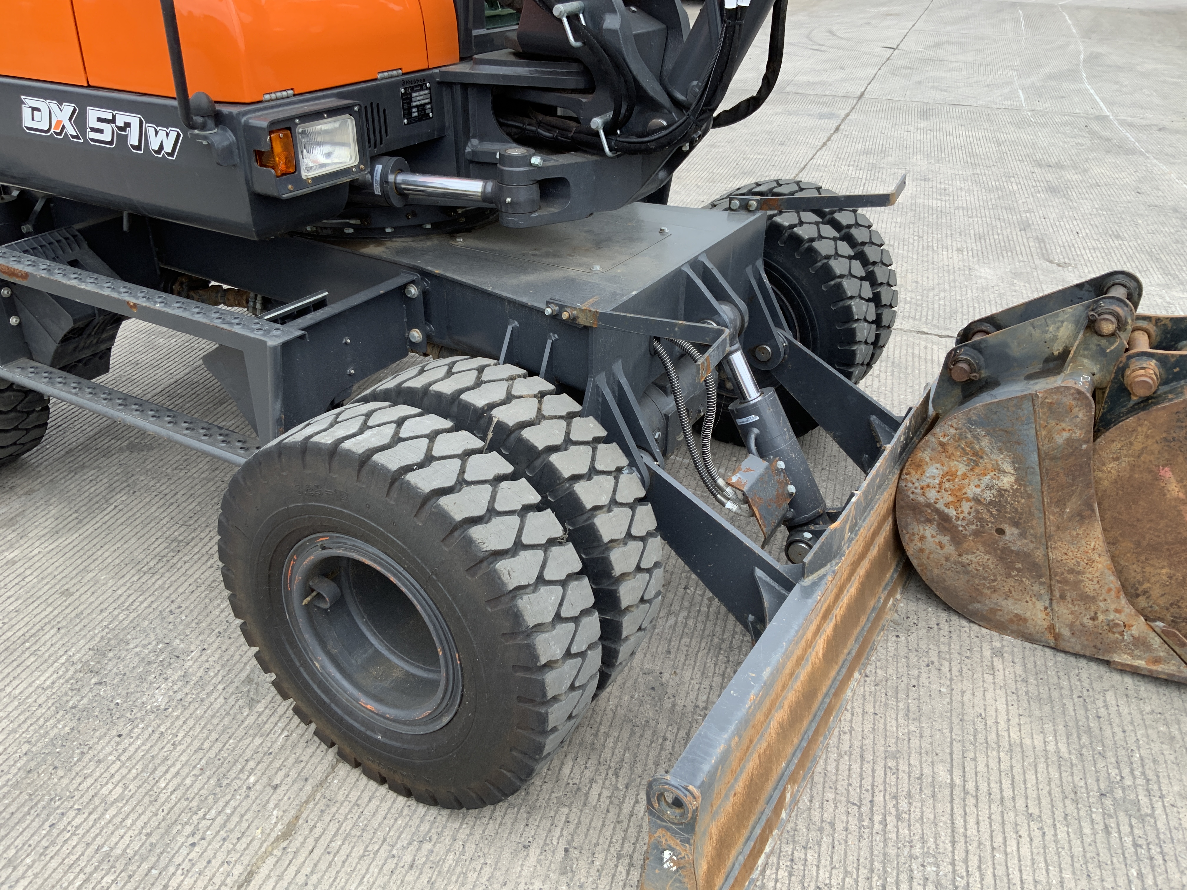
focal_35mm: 29
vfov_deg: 48.2
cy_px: 445
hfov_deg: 61.7
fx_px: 994
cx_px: 594
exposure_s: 1/238
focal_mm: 3
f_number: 1.8
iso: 16
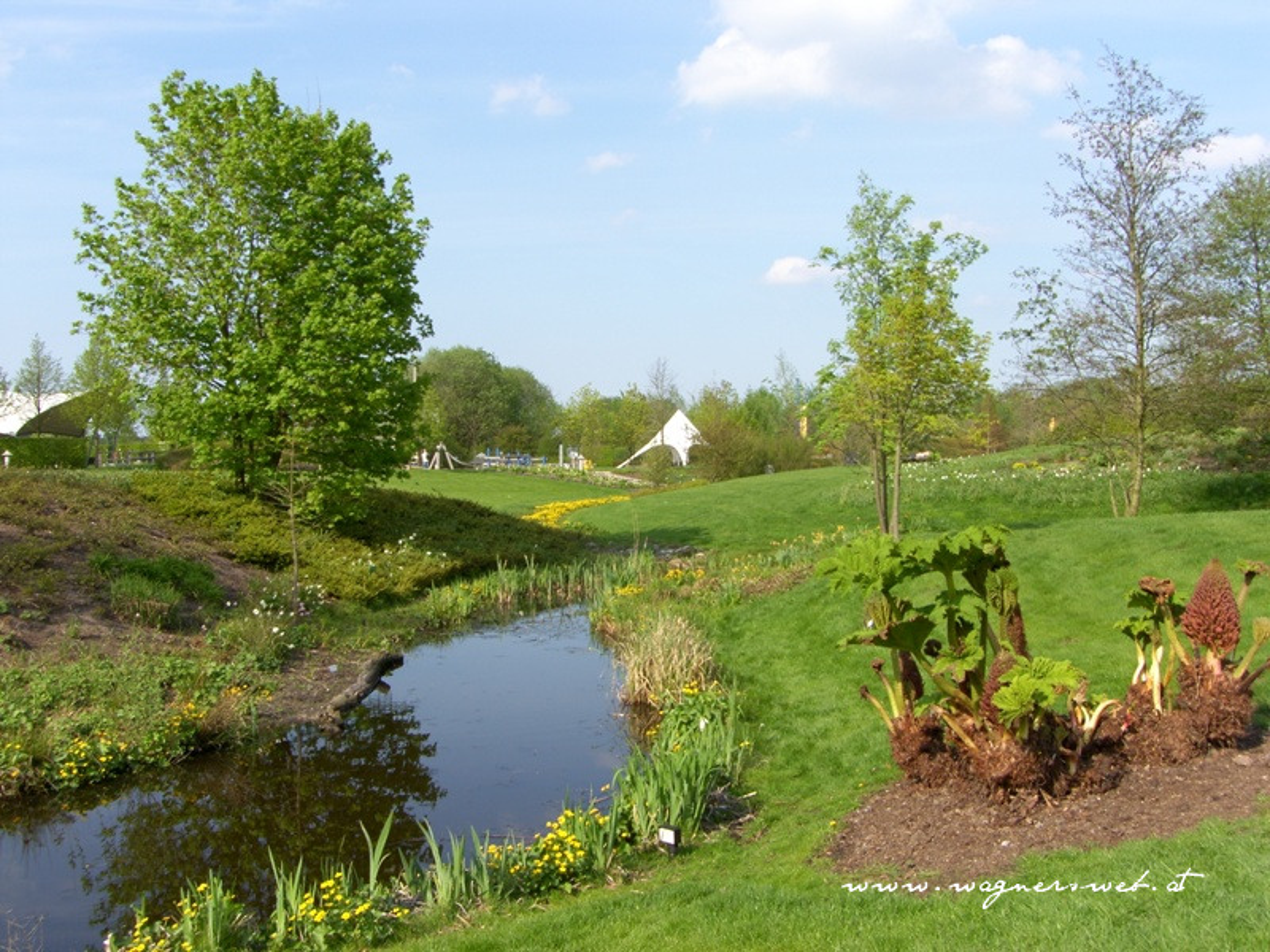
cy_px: 476
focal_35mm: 35
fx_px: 1284
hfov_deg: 52.6
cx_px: 635
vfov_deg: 40.7
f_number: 6.3
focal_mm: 9
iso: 50
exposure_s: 1/200
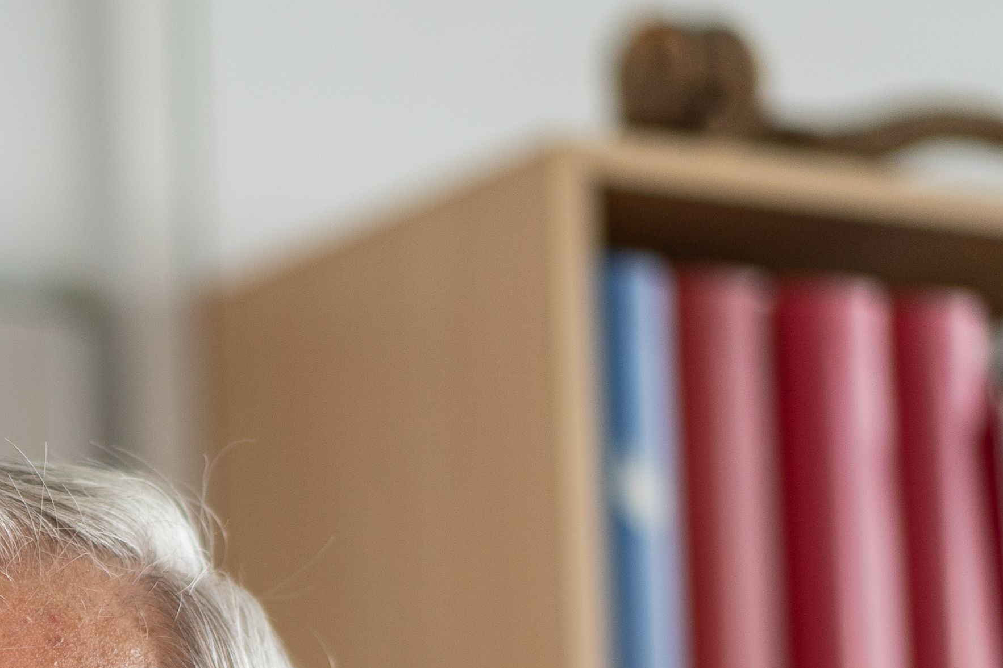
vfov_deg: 7.2
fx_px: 5209
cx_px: -532
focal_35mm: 187
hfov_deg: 10.6
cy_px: 1126
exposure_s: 1/160
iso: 100
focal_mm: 55
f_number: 1.8
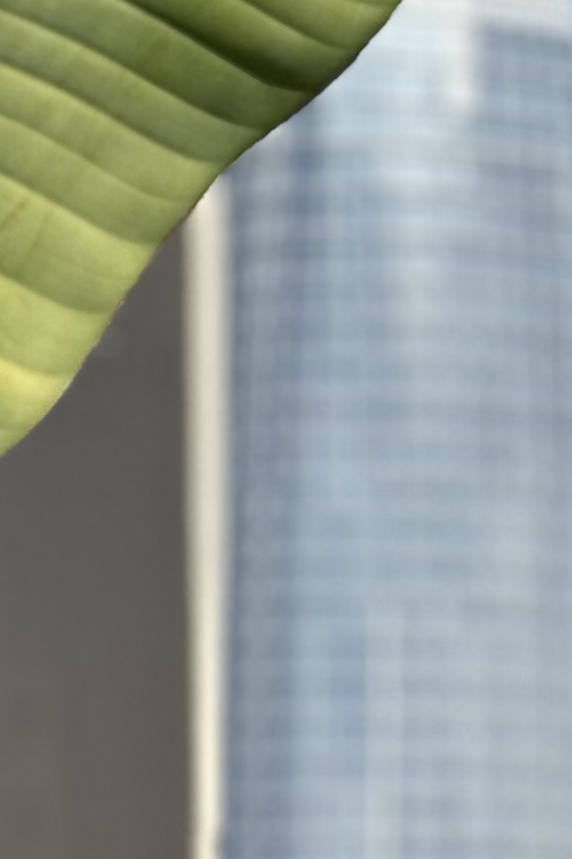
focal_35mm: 377
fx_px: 8988
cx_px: 1474
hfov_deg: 3.6
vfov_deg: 5.4
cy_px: 1273
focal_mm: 9
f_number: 2.8
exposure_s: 1/699
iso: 32
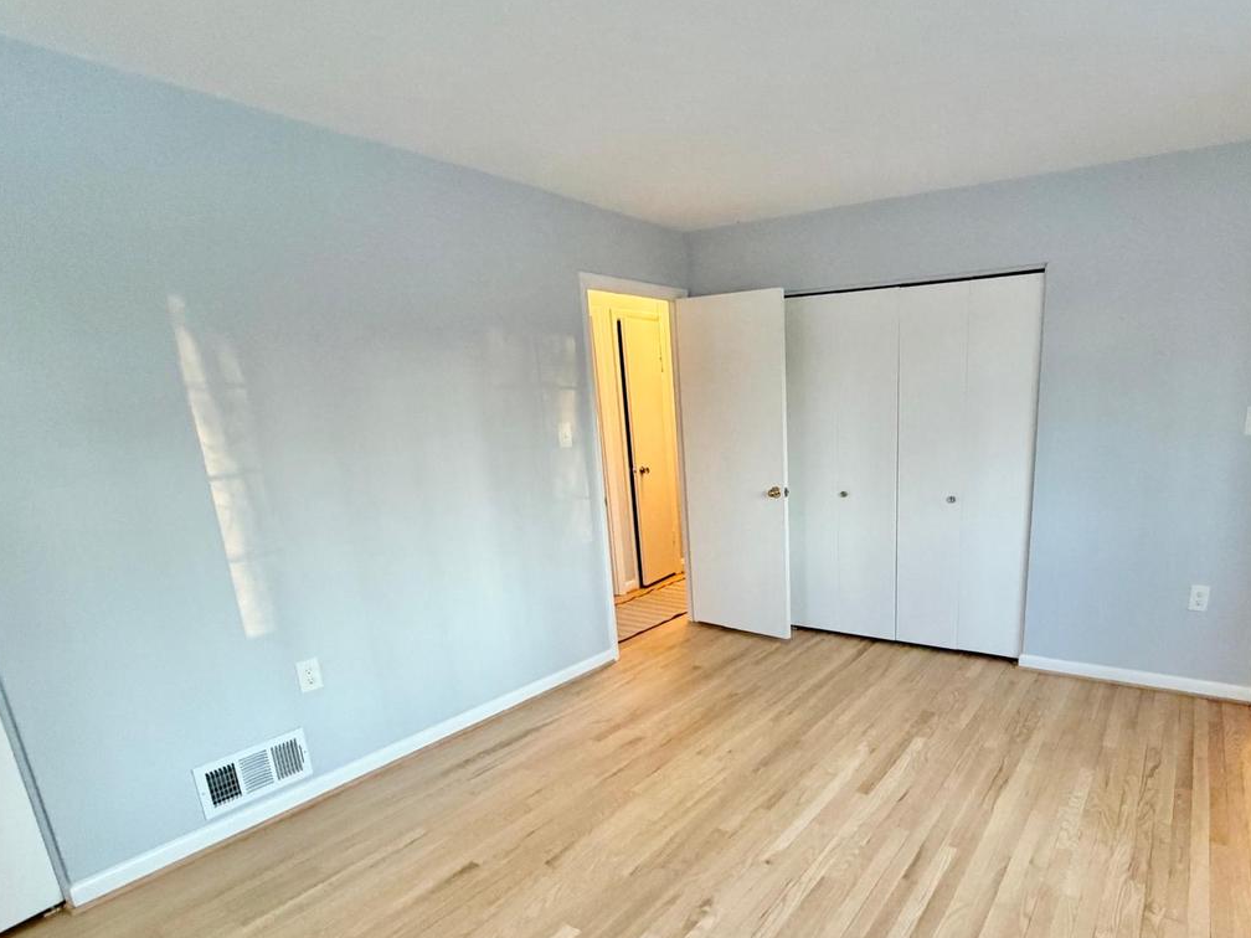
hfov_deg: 79.9
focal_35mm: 20
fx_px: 723
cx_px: 800
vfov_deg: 65.0
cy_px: 586
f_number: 2.2
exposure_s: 1/60
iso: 400
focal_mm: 2.22
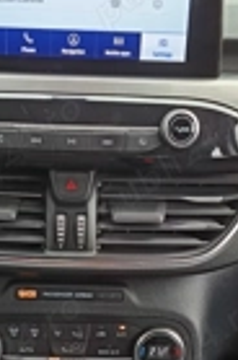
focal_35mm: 72
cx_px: 88
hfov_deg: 18.8
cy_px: 401
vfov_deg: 25.9
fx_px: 718
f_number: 1.7
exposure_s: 1/50
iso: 317
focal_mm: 5.31
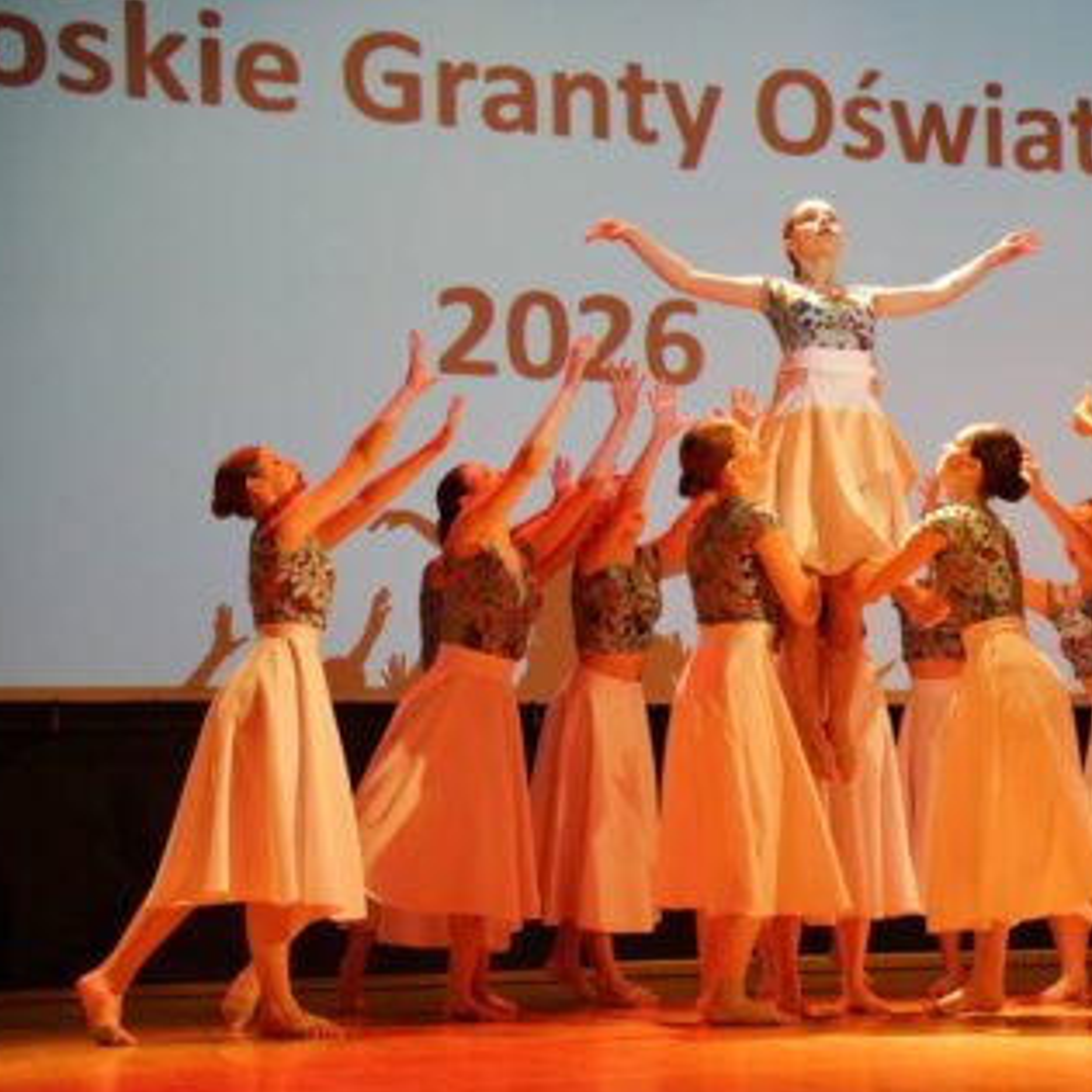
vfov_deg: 21.9
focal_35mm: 79
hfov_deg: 21.7
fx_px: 2820
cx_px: 808
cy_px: 551
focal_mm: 61
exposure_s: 1/100
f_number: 2.8
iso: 800
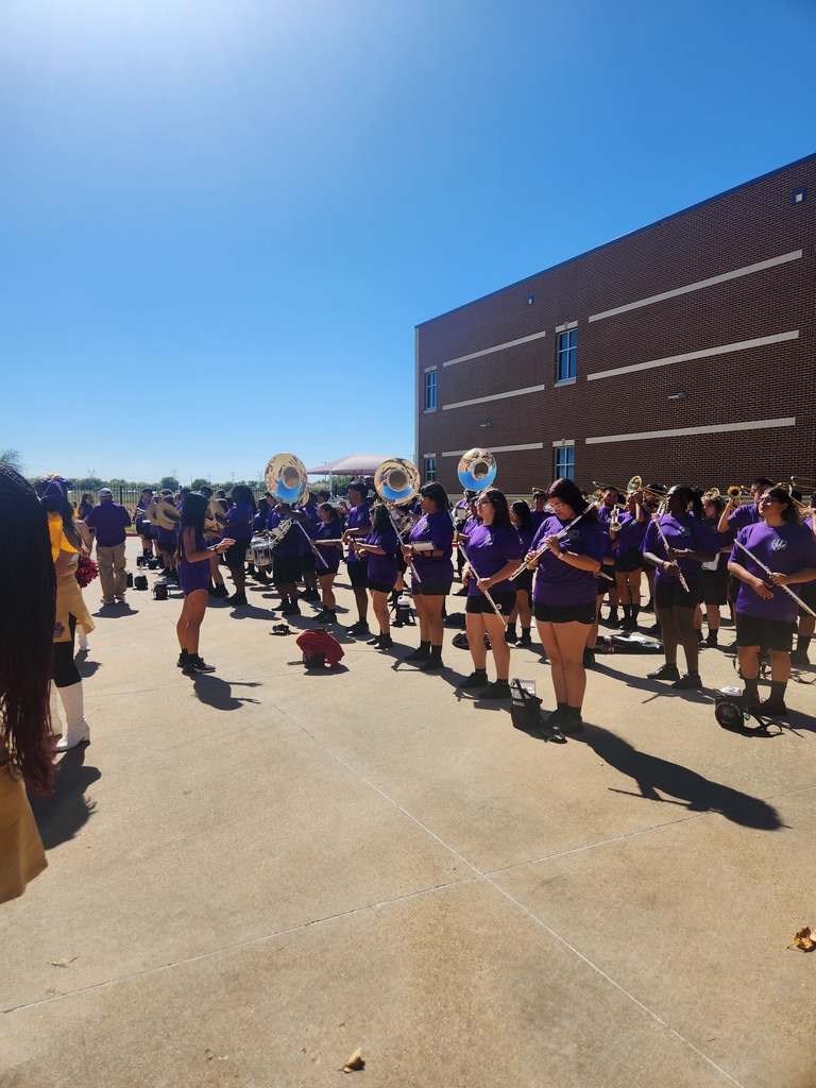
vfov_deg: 73.9
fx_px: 723
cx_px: 408
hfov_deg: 58.9
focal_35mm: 23
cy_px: 544
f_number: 1.8
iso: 20
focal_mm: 5.4
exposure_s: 1/2204
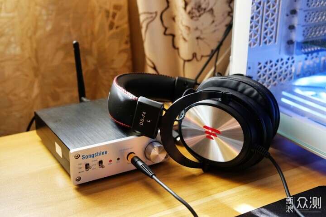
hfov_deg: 39.6
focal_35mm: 50
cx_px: 163
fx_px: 453
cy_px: 108
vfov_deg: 27.0
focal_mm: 33
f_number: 4
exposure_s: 1/105
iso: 1600
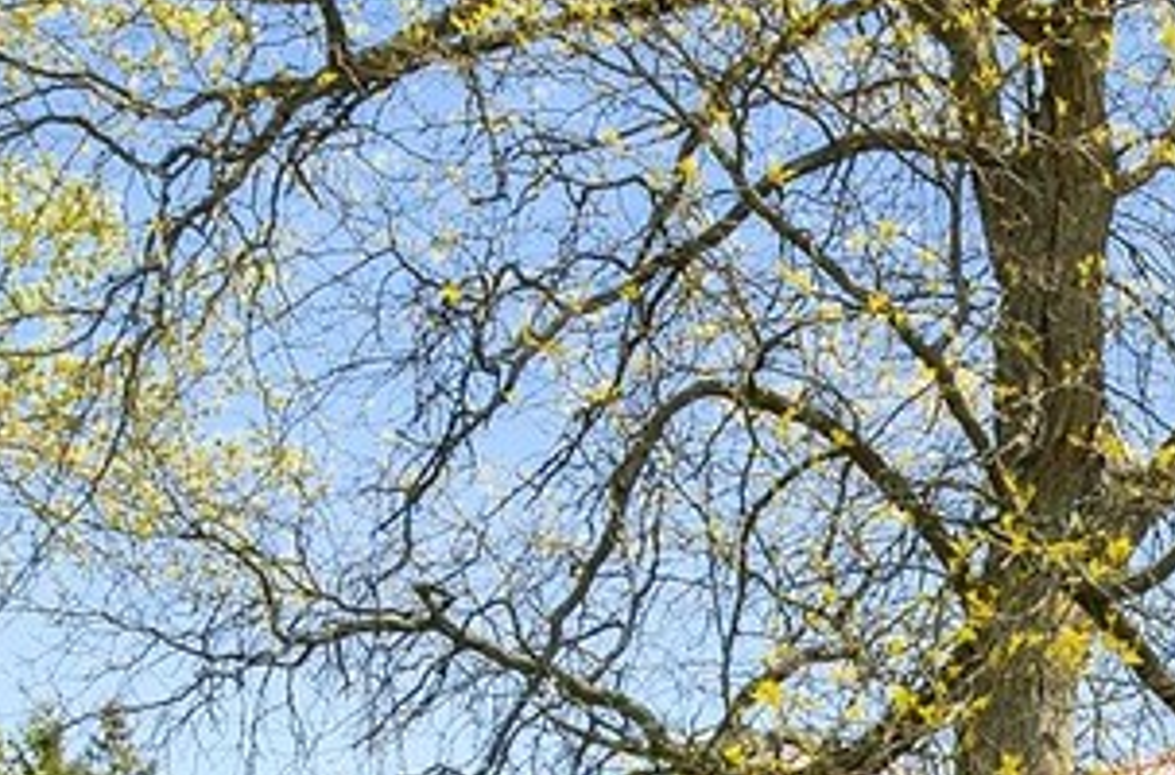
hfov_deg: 19.7
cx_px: 1452
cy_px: 1259
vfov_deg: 13.0
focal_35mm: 97
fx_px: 3156
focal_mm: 12
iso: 200
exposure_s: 1/1000
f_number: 8
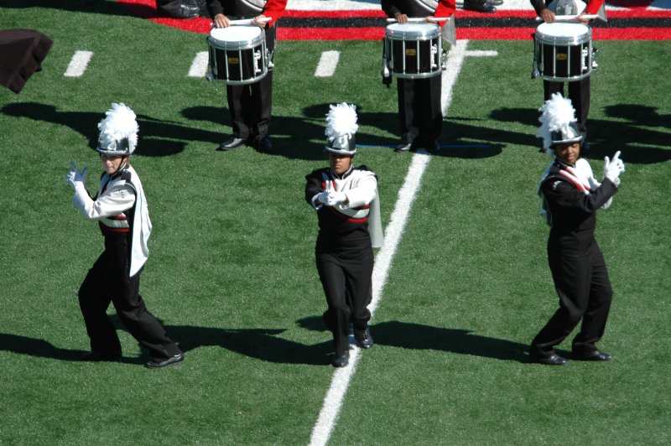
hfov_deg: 5.1
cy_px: 223
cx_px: 336
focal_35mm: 405
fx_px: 7542
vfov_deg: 3.4
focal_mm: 270
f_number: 5.6
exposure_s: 1/800
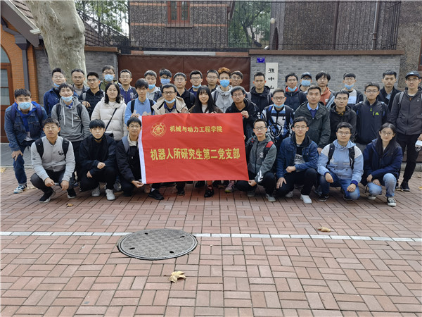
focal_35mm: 32
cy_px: 158
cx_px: 211
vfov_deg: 44.2
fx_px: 390
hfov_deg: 56.8
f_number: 1.9
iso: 50
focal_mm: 6.67
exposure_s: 1/448
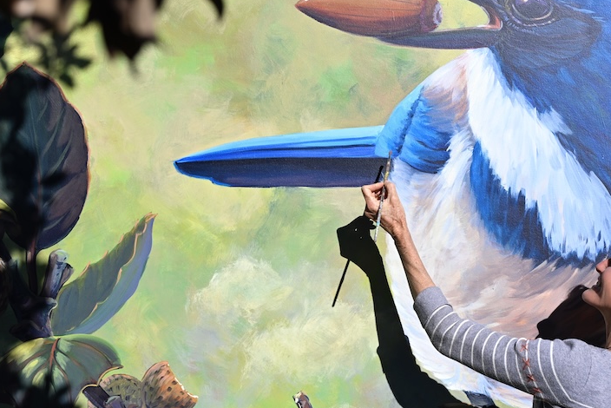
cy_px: 259
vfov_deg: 21.2
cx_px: 391
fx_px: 1087
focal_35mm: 64
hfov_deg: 31.2
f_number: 4
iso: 125
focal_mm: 44
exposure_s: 1/2000
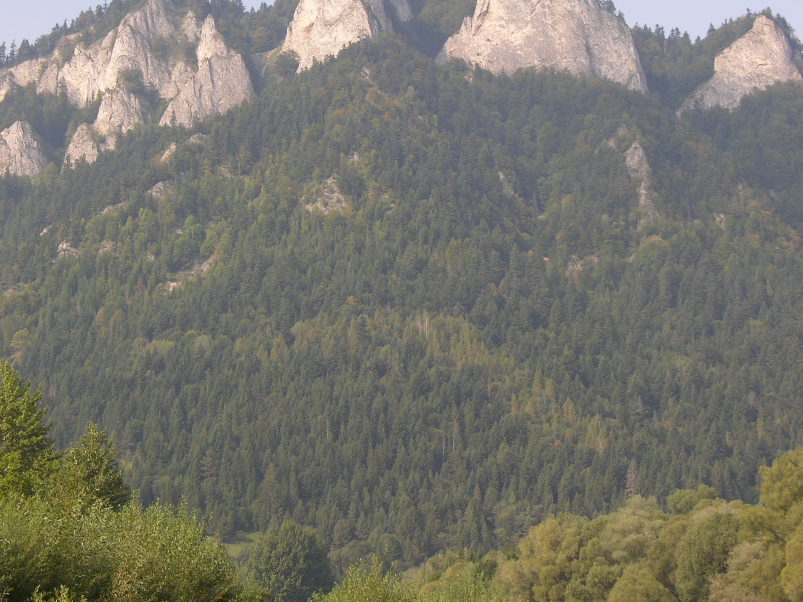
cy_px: 233
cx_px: 386
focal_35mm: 116
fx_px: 2691
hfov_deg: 17.0
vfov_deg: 12.8
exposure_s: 1/223
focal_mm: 21
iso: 50
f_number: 4.4
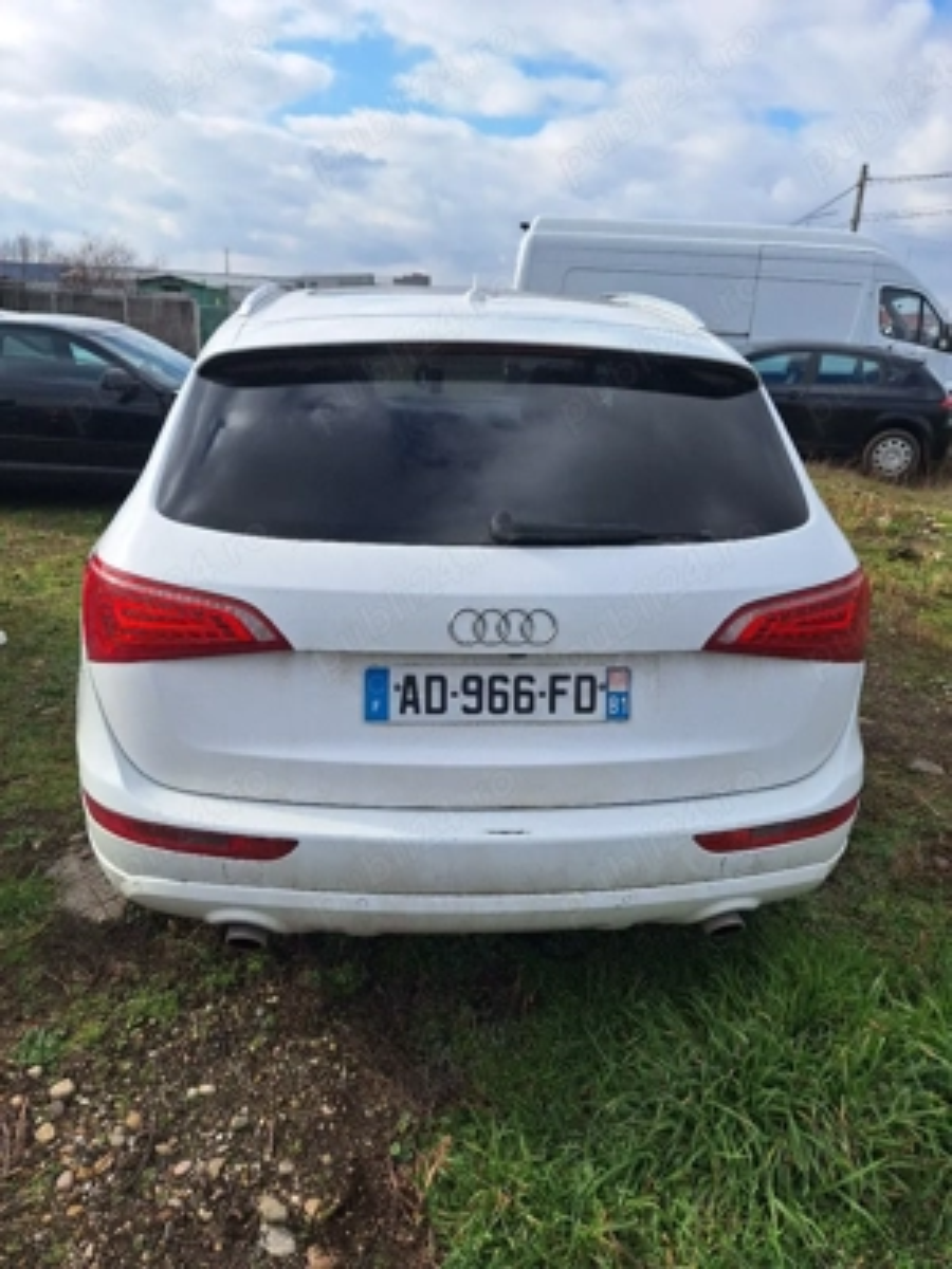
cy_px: 634
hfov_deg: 58.9
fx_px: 843
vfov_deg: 73.9
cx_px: 476
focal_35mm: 23
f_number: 1.8
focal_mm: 5.54
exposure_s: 1/2500
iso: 40
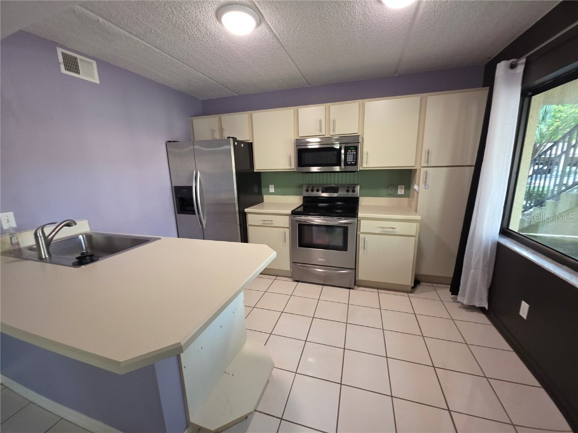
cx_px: 289
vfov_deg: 89.9
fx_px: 217
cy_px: 216
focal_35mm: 13
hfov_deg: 106.2
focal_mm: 2.2
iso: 160
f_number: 1.9
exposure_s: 1/60
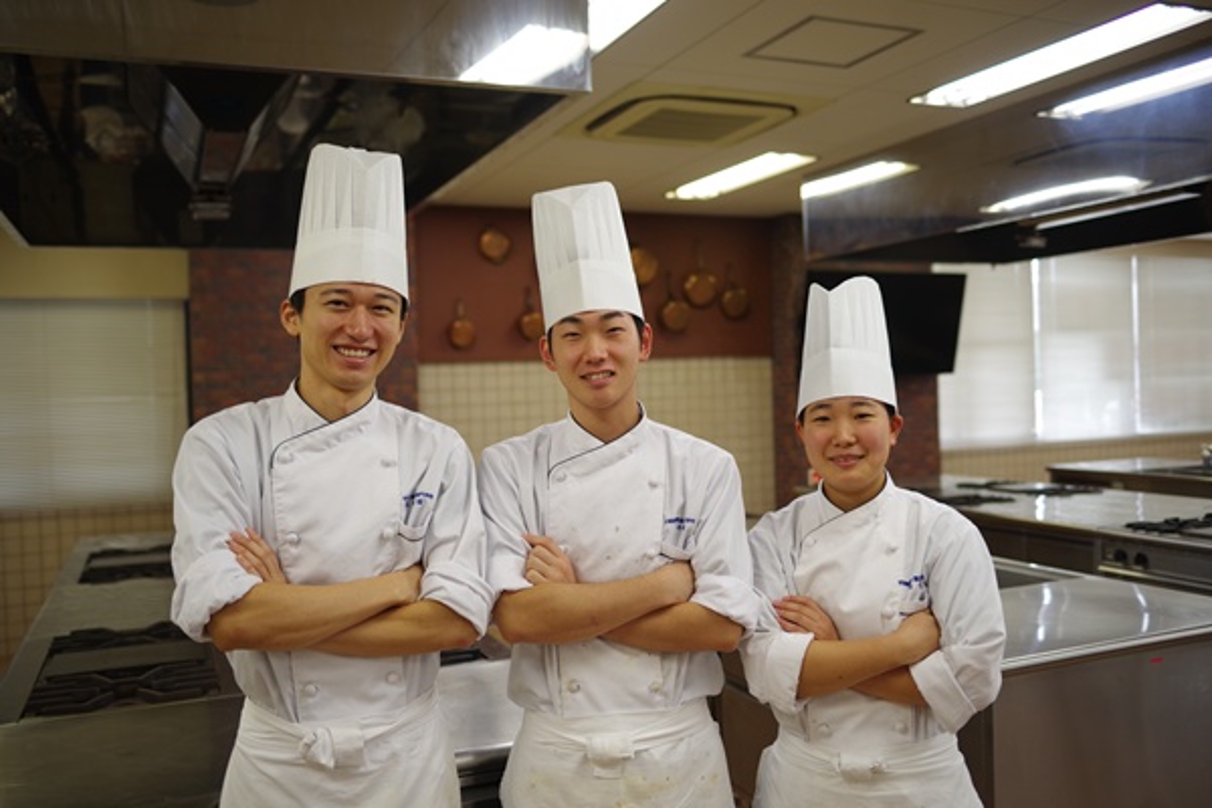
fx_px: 1044
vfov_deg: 42.3
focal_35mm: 31
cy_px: 404
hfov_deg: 60.3
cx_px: 606
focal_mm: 31
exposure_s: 1/100
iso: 320
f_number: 2.2
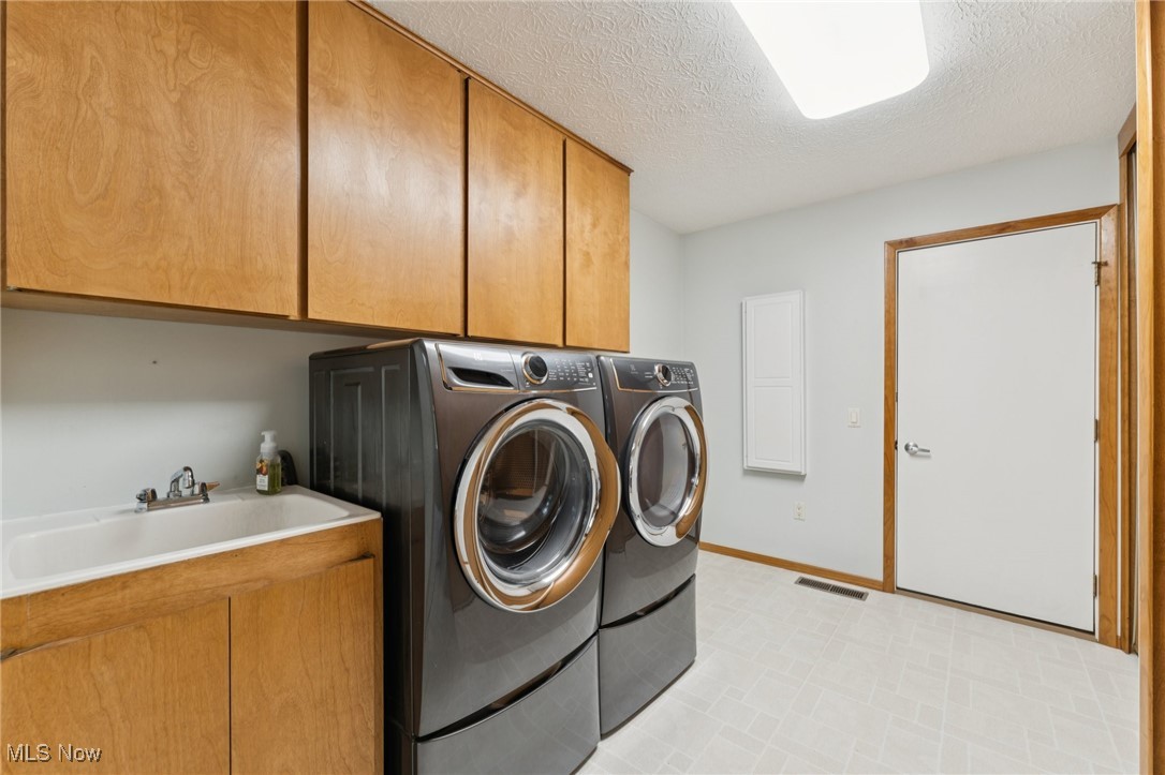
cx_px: 582
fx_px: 453
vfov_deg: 81.2
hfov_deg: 104.3
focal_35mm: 14
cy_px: 388
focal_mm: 14
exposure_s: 1/15
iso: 200
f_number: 5.6
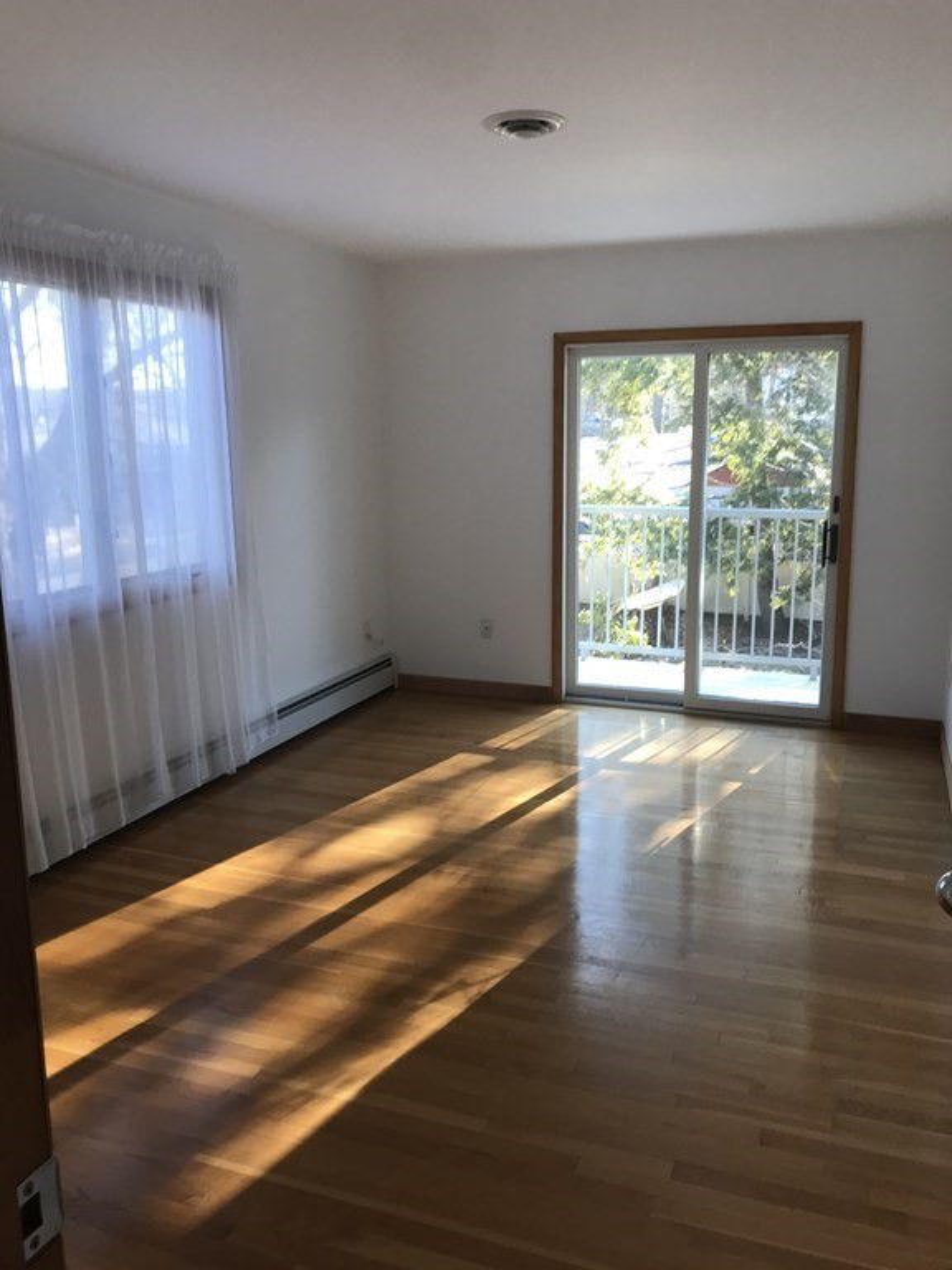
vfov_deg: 63.4
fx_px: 1027
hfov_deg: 49.7
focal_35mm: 28
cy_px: 635
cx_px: 476
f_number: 1.8
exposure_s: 1/90
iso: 40
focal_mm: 3.99
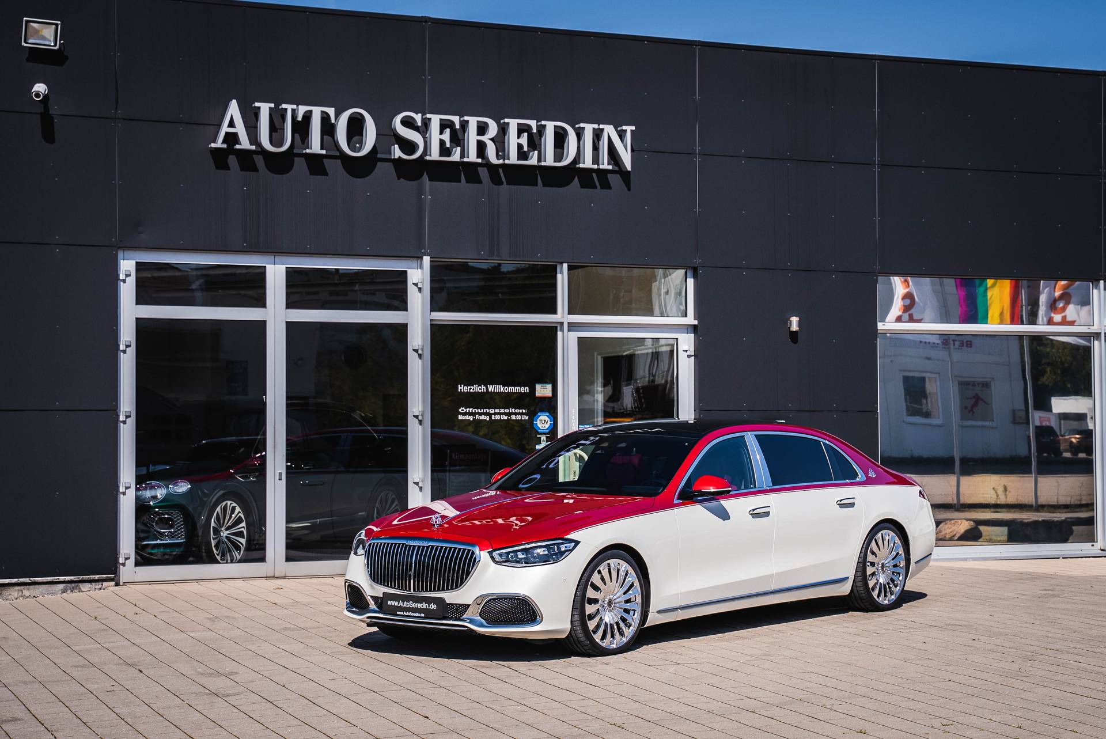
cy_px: 370
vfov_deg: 25.1
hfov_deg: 36.8
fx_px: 1660
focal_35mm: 54
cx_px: 553
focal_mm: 54
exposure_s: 1/640
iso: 320
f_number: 5
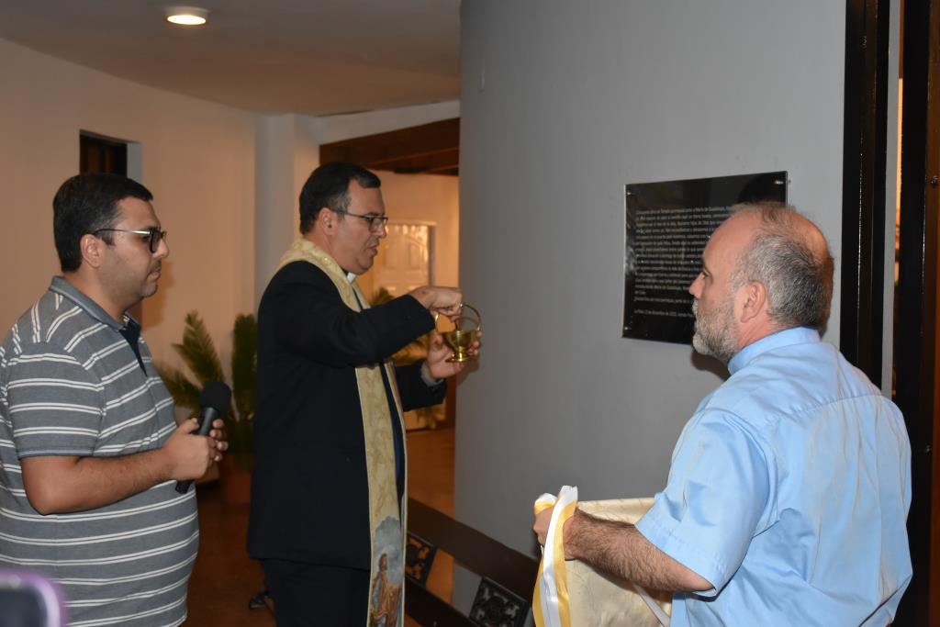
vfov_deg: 29.9
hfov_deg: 43.6
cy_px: 314
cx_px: 470
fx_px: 1175
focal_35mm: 45
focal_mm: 30
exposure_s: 1/60
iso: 1250
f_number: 5.6
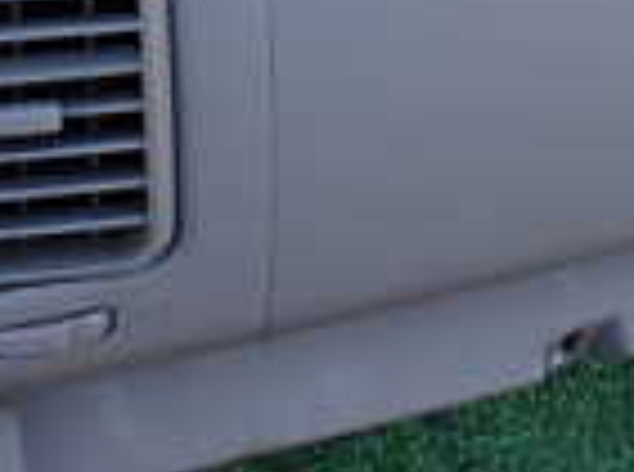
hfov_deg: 15.3
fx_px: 2338
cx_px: 513
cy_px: -387
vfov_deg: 10.8
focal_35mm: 128
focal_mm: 5.4
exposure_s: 1/125
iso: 100
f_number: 3.2
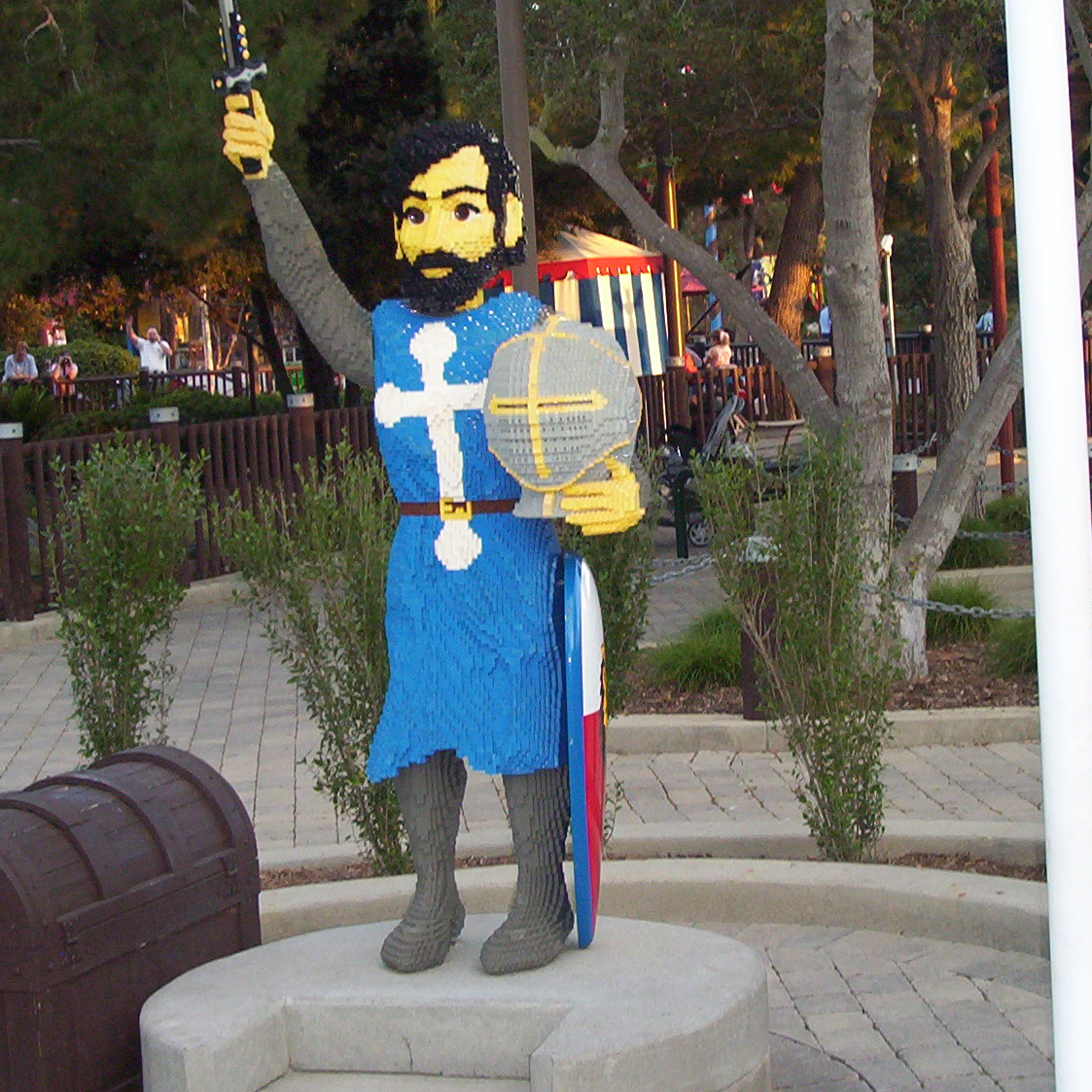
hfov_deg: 20.4
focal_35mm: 85
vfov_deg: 20.4
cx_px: 539
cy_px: 489
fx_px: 3034
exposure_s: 1/80.5
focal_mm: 8.74
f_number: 3.26
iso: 140
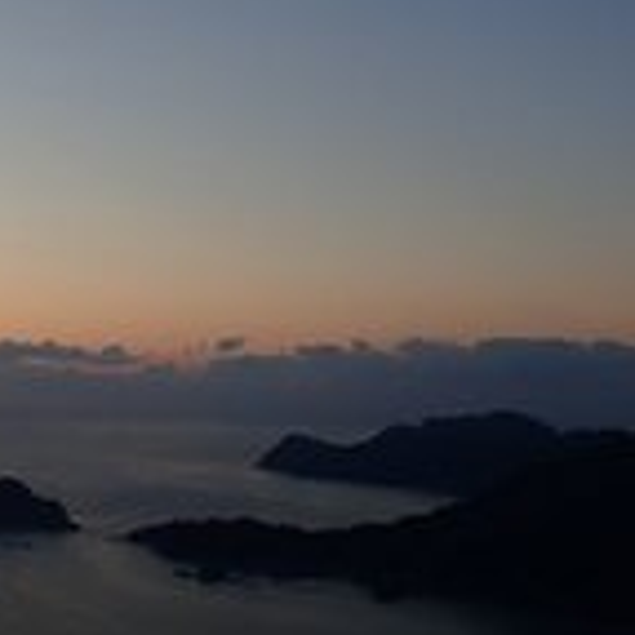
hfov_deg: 27.2
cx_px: 138
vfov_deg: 27.7
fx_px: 1287
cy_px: 275
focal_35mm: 62
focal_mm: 4.5
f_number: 2.8
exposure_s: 1/500
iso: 100
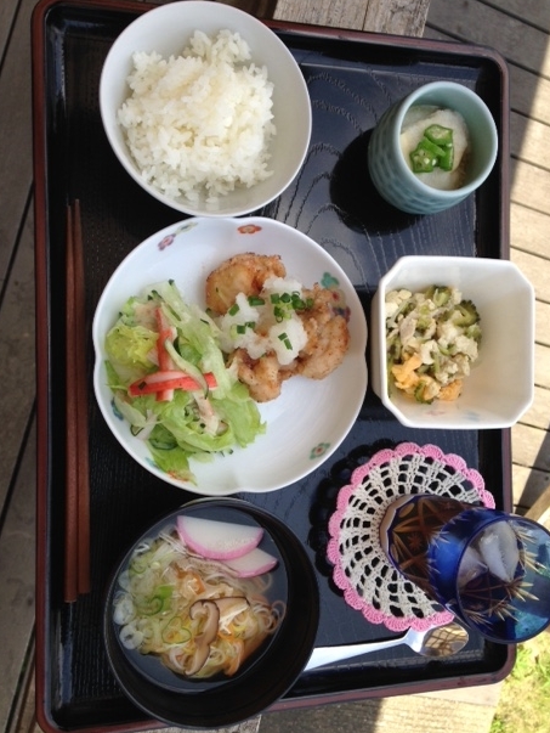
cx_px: 274
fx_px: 741
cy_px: 378
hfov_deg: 40.7
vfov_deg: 52.6
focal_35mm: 35
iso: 50
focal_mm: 4.12
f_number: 2.4
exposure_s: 1/459
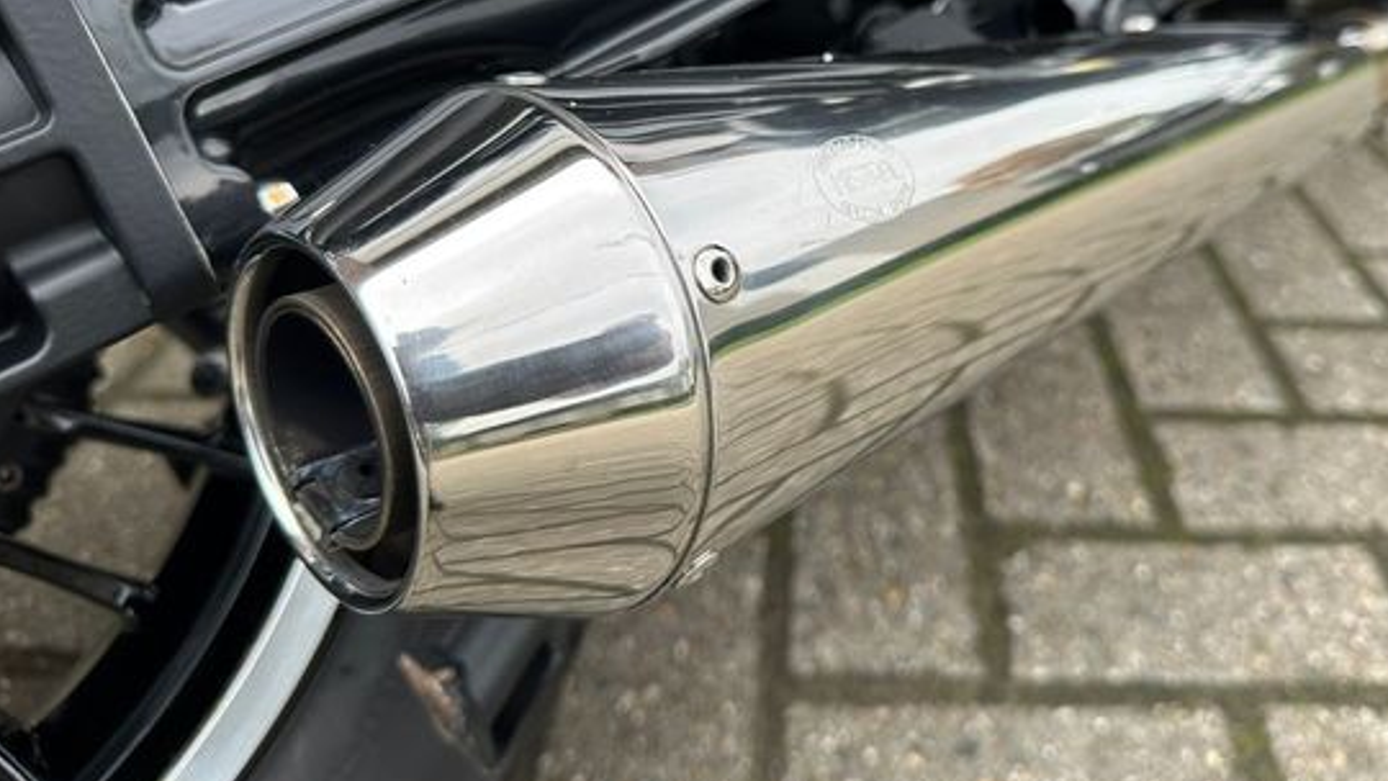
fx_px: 1141
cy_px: 203
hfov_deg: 62.2
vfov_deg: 37.0
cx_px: 812
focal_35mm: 31
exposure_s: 1/521
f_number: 1.78
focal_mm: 6.86
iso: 80
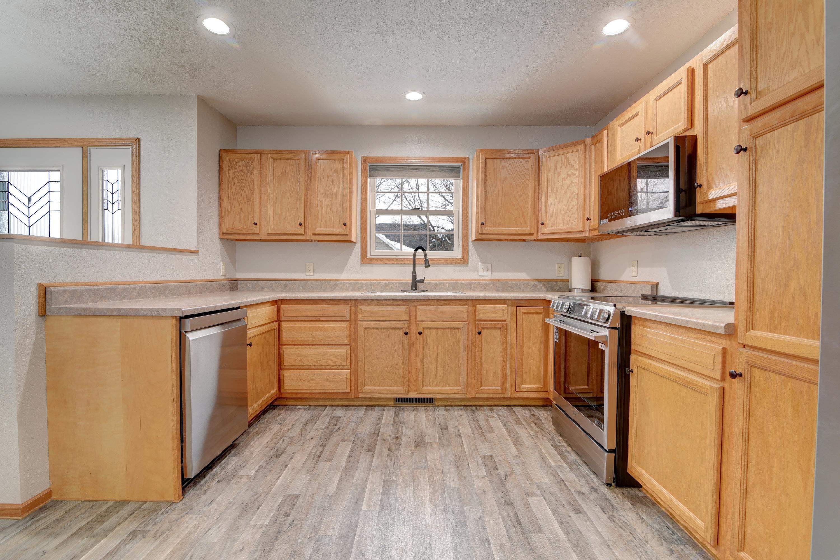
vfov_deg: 73.7
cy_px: 280
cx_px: 420
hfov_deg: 96.7
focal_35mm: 16
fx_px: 373
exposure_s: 1/4
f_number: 8
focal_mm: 16
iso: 100
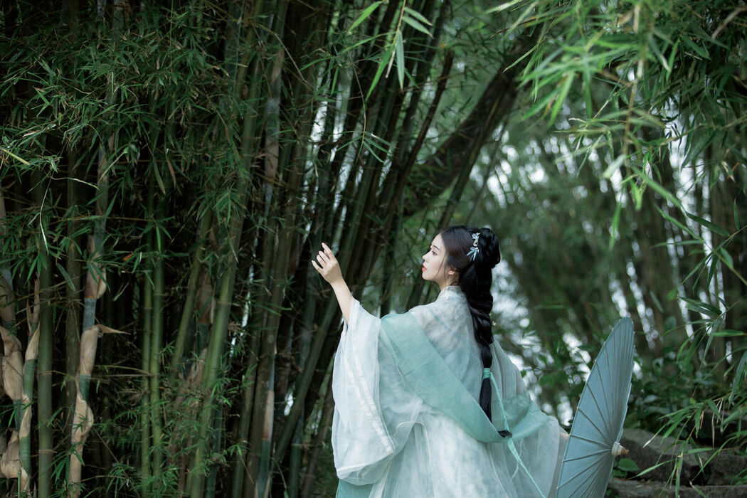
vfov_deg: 14.6
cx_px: 374
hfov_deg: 21.7
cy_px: 249
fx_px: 1950
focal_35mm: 94
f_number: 2.8
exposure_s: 1/200
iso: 200
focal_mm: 95
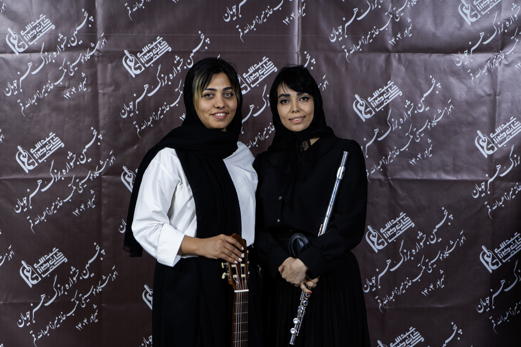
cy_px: 174
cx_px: 260
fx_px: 1013
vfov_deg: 19.5
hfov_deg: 28.8
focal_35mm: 70
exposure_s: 1/125
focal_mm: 70
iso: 320
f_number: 4
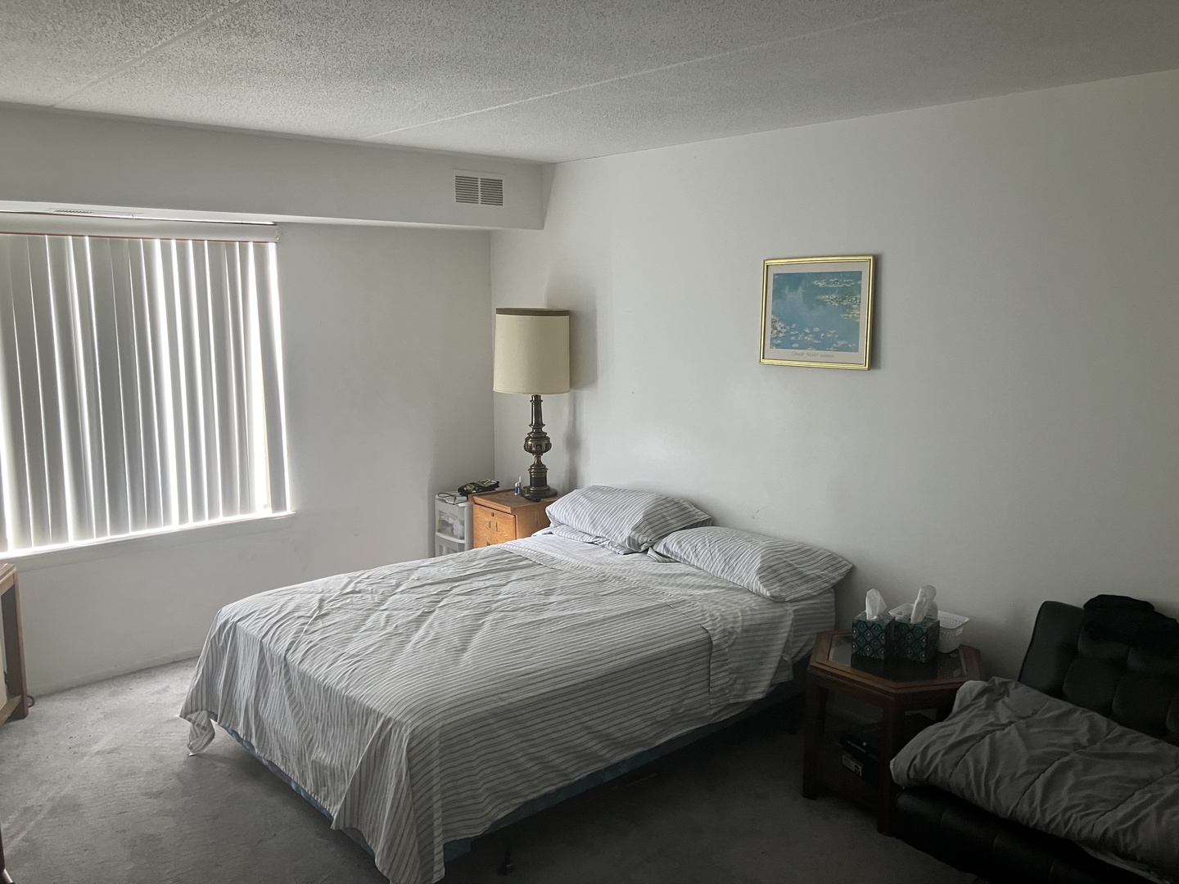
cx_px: 590
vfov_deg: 49.7
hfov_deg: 63.4
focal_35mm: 28
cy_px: 442
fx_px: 954
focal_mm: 3.99
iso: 100
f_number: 1.8
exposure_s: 1/60
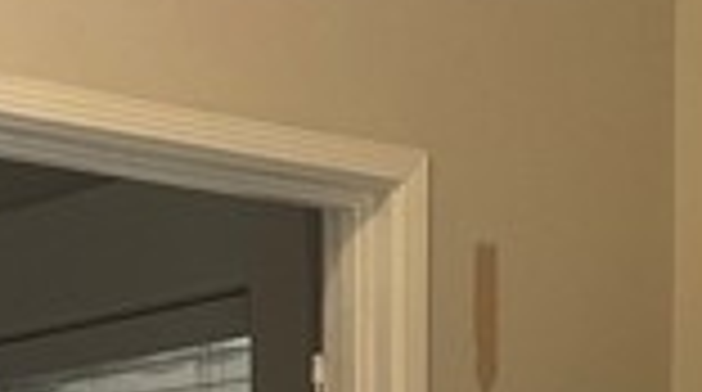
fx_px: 2415
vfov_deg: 8.3
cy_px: 1014
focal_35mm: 130
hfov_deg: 16.5
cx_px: 302
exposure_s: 1/60
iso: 50
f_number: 1.8
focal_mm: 3
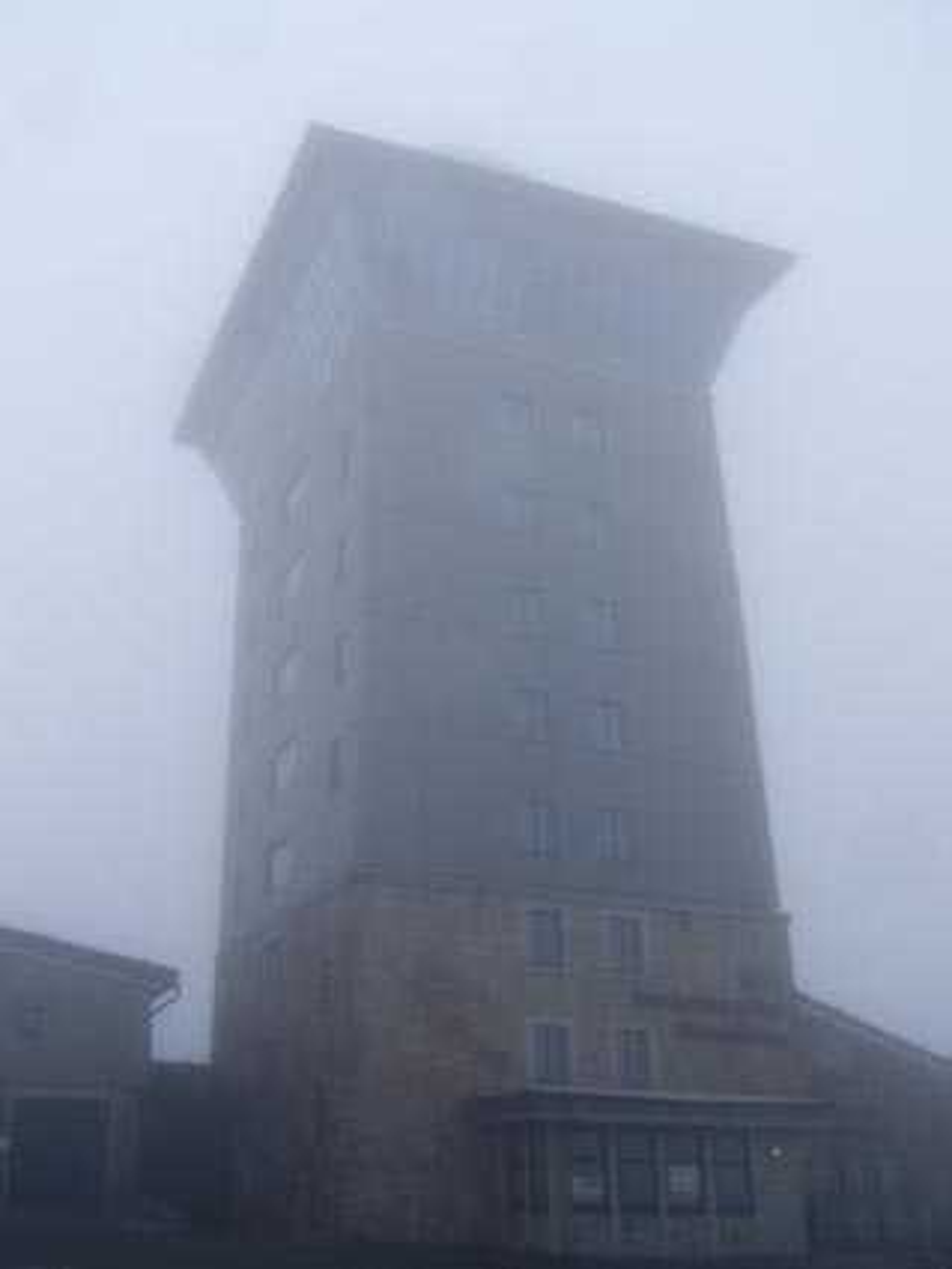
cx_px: 476
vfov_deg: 49.0
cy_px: 634
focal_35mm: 38
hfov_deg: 37.7
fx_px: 1393
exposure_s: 1/250
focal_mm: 6.3
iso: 64
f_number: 4
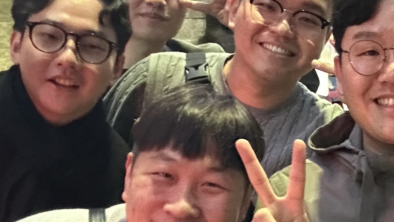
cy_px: 186
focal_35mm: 78
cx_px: 410
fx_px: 815
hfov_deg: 25.6
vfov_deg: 15.4
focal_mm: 2.69
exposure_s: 1/15
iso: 1000
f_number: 1.9
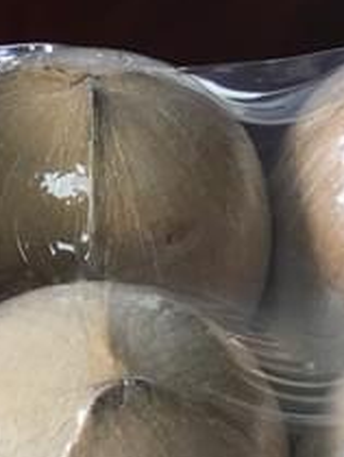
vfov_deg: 12.6
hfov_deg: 10.7
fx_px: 1825
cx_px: -2
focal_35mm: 138
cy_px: 901
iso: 40
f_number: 2.2
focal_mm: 4.15
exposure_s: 1/100
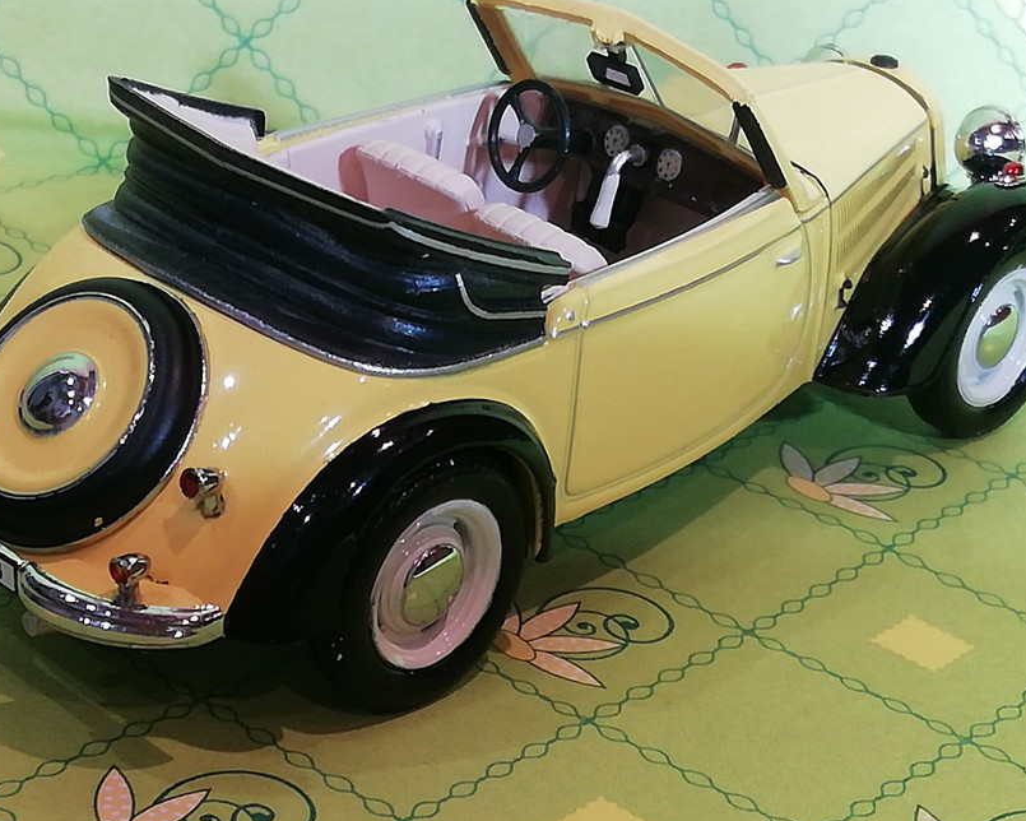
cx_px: 461
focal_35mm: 88
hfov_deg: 21.7
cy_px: 365
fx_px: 2672
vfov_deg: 17.5
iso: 160
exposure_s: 1/33.3
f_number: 2.2
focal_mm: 3.46
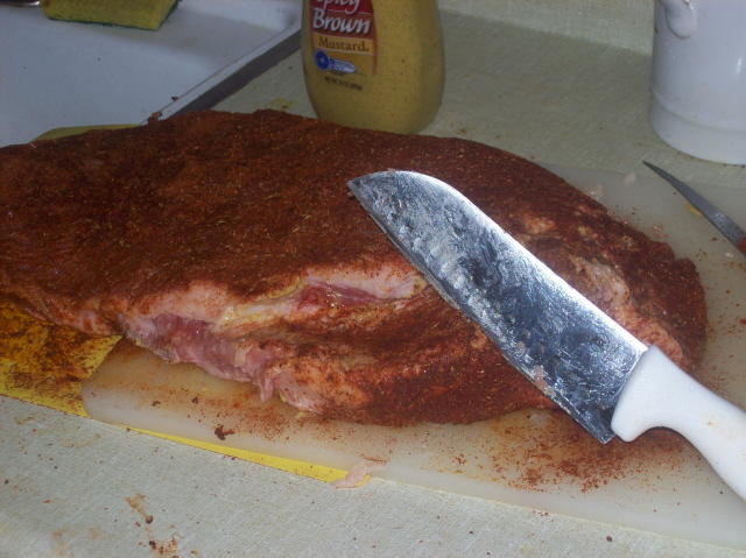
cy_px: 279
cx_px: 373
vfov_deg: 21.0
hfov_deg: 27.8
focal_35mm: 70
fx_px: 1507
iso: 80
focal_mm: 11.6
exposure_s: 1/97.2
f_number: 3.8
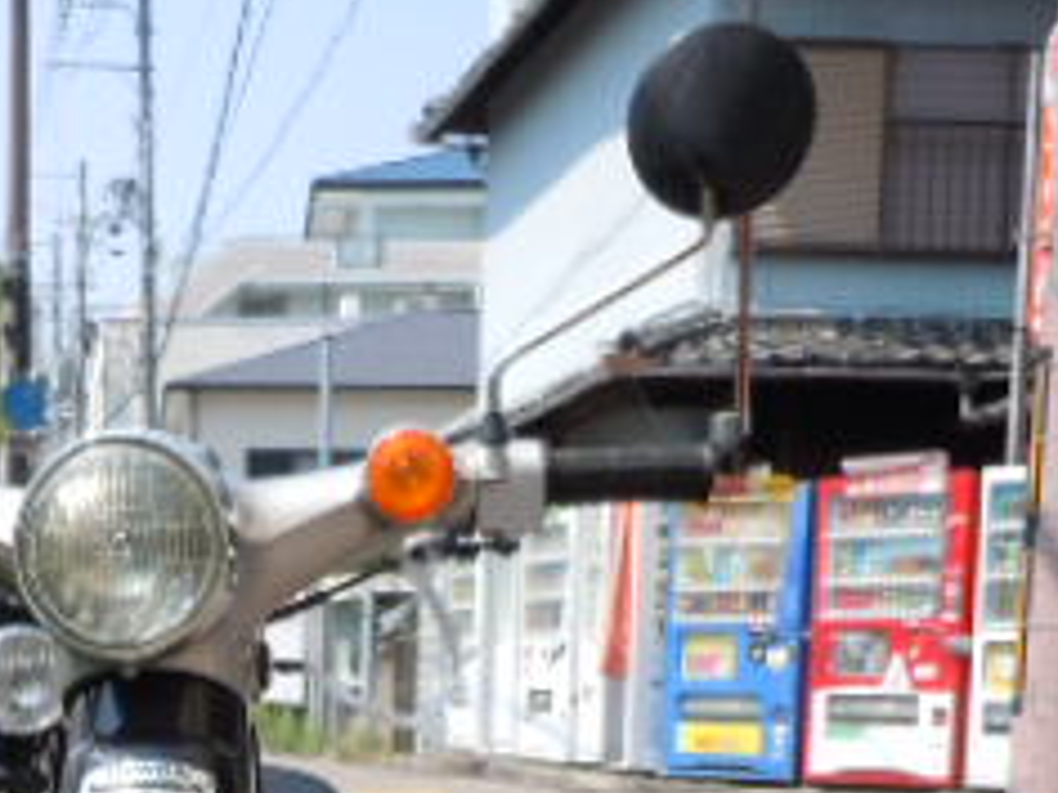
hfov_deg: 24.9
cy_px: 1004
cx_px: 94
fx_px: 2323
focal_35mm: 76
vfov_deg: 18.2
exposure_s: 1/500
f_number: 3.7
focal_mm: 5
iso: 100
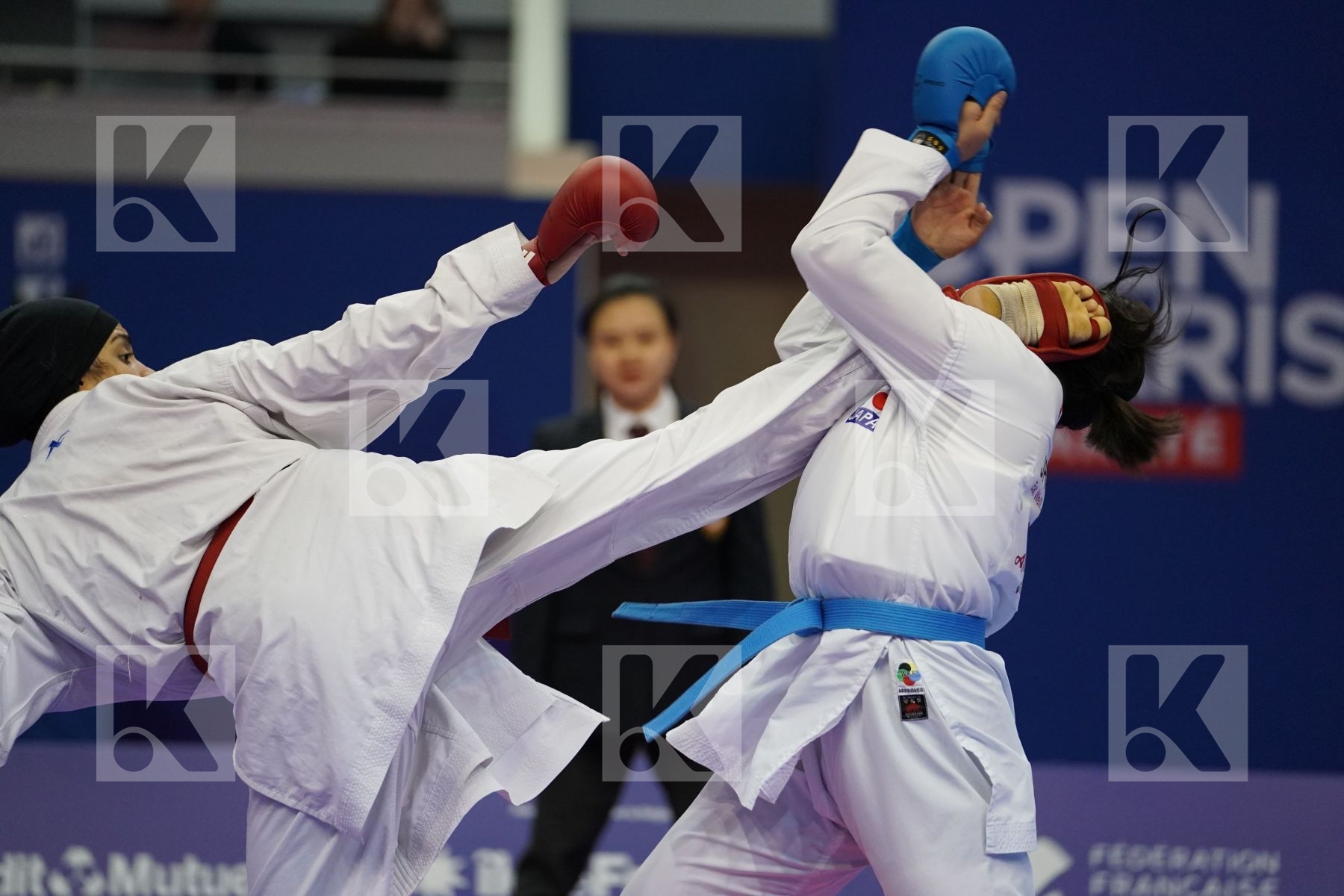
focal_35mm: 174
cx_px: 672
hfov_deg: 11.8
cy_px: 448
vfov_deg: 7.9
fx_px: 6495
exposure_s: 1/1000
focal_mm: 174
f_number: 2.8
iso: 3200
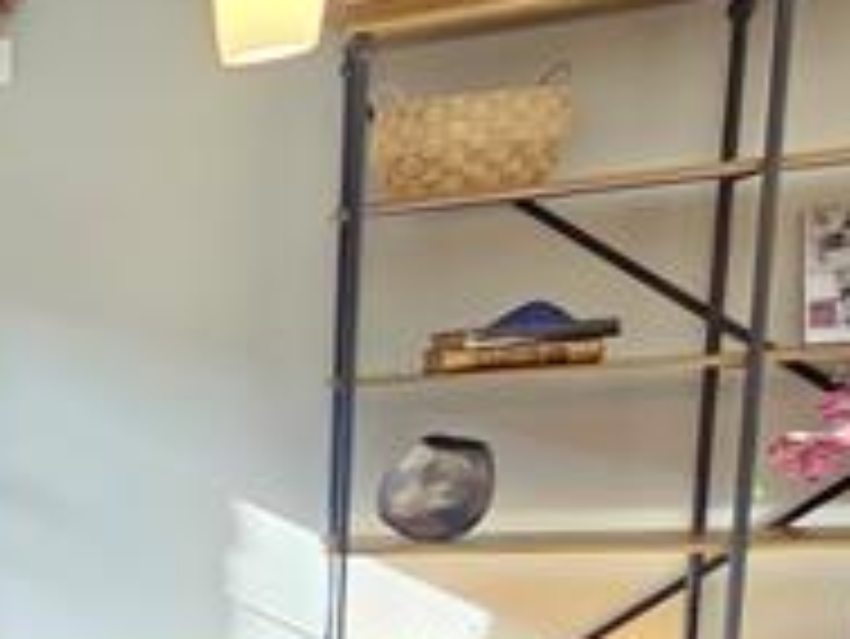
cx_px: -760
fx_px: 1351
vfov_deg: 25.0
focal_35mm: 55
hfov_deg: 20.6
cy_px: 670
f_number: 2.2
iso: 250
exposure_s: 1/60
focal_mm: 2.2
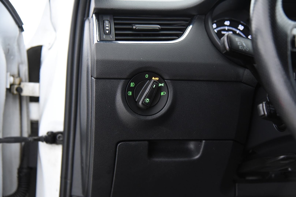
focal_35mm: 50
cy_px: 98
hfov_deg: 39.6
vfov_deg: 27.0
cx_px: 148
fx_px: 411
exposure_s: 1/20
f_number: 4
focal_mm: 50
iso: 4000
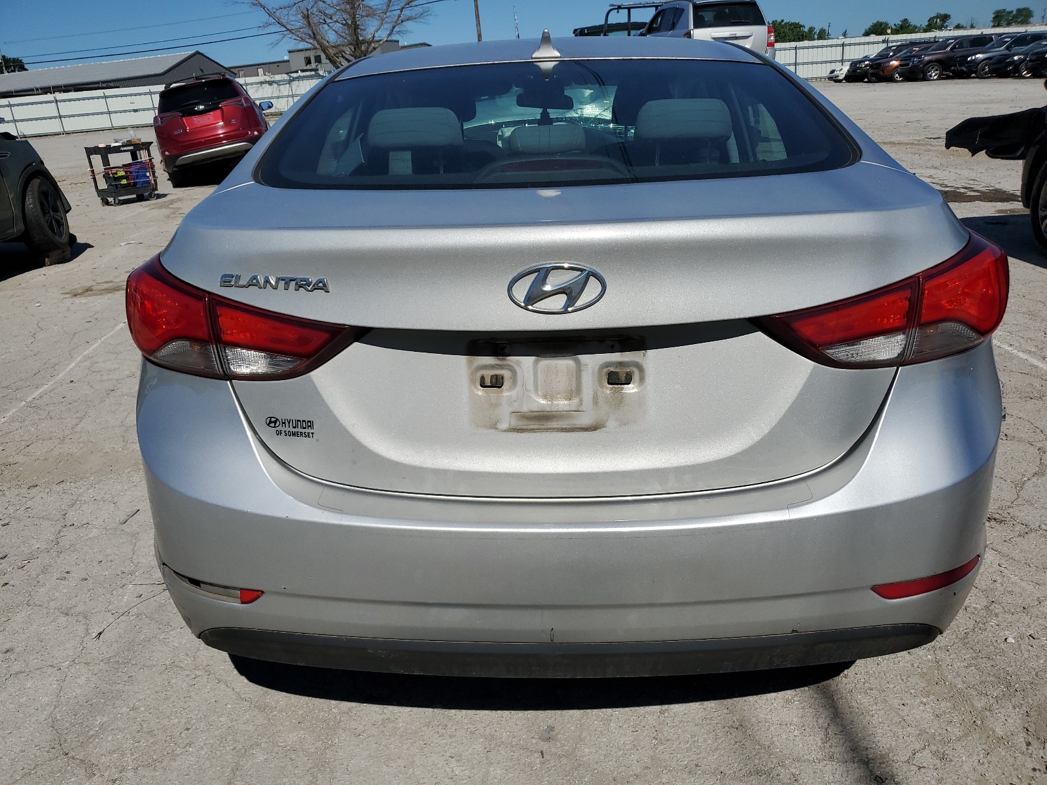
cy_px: 392
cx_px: 524
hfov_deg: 67.3
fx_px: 786
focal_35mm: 26
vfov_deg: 53.1
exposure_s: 1/10000
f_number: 1.5
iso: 50
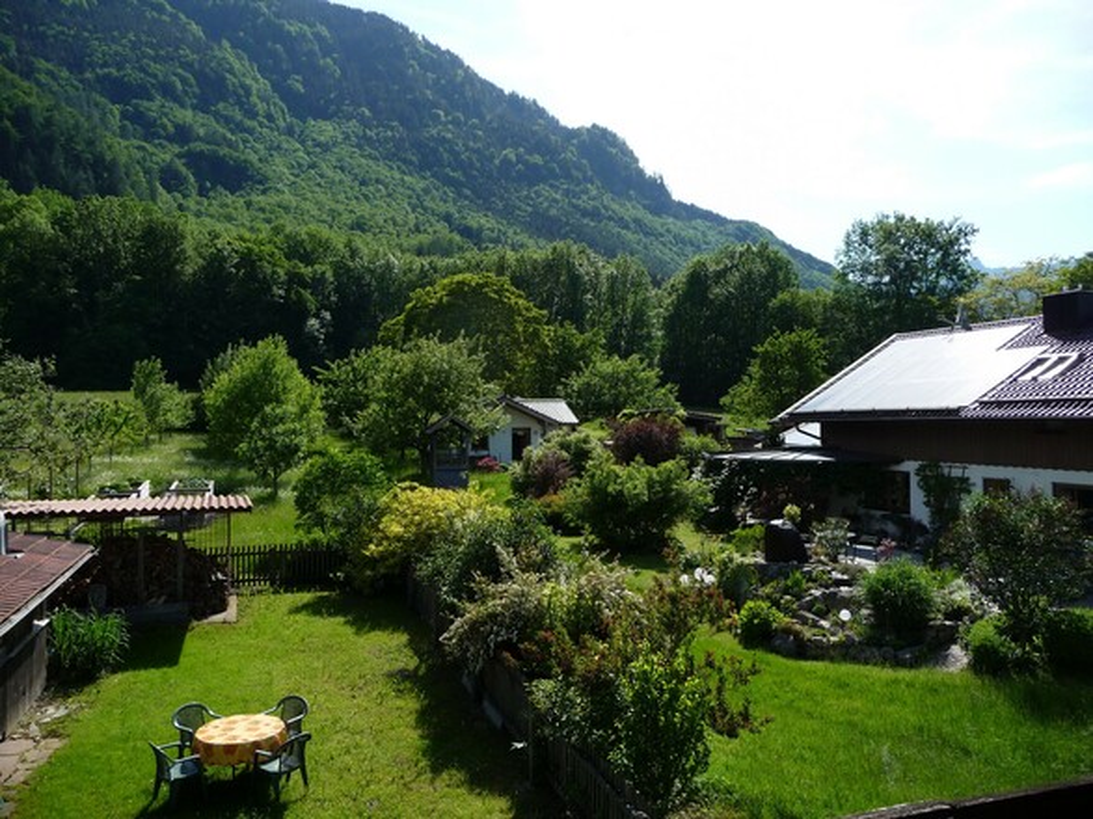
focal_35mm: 28
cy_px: 410
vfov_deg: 49.7
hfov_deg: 63.5
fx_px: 884
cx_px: 546
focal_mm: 4.7
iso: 100
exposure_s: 1/800
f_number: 3.3
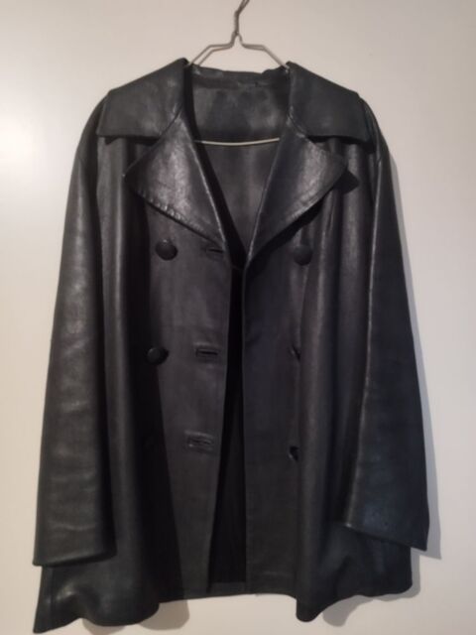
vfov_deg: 71.6
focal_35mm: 24
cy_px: 318
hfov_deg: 56.8
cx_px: 238
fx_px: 440
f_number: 1.89
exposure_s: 1/20
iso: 1230
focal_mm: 5.89
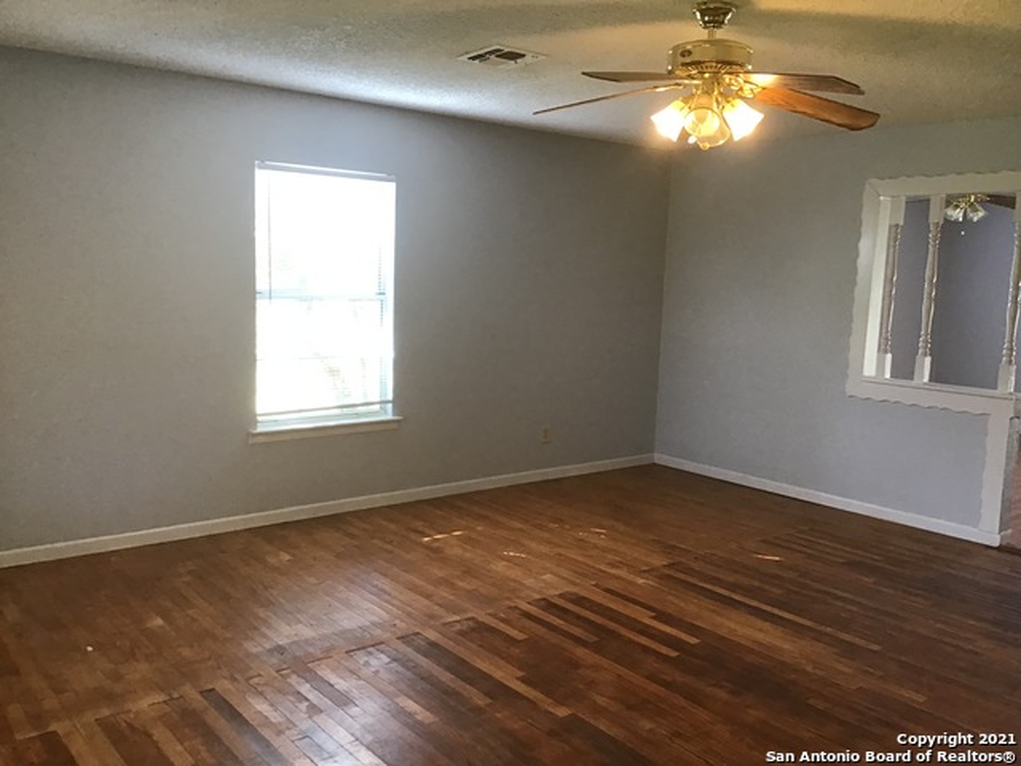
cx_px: 510
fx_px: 914
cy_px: 383
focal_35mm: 31
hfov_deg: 58.4
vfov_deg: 45.4
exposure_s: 1/30
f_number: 2.4
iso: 80
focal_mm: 3.3
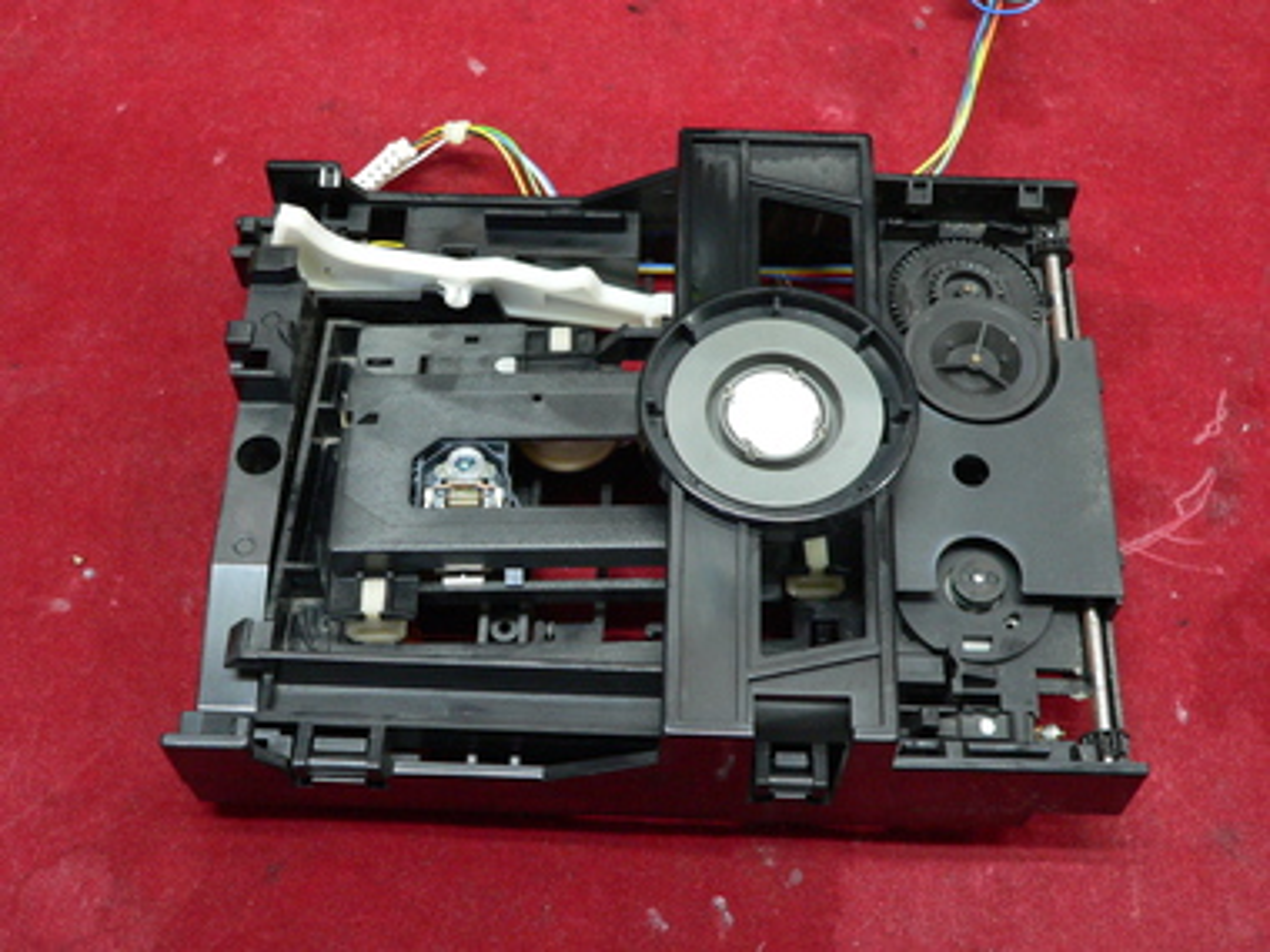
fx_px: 1651
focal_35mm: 45
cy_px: 476
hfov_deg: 42.1
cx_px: 635
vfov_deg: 32.2
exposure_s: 1/10
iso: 200
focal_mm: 7.4
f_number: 2.8
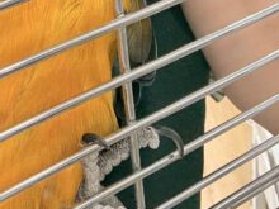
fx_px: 540
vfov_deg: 20.7
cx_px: -10
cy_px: -32
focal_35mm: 67
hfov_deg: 27.1
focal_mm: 2.69
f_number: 1.9
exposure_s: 1/50
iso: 100
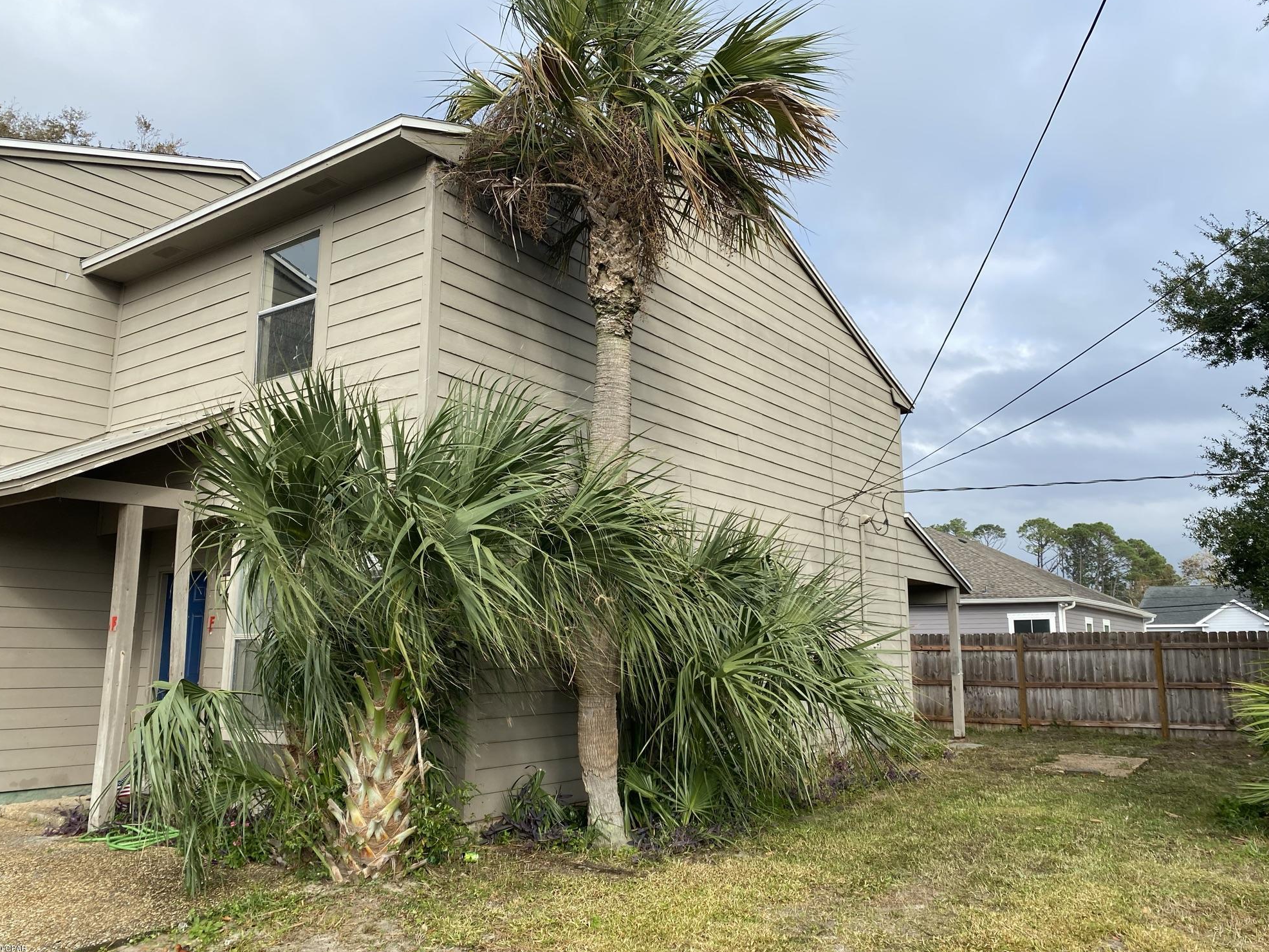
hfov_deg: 65.3
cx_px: 634
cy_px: 487
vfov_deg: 51.4
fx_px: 990
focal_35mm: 27
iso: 32
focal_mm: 4.25
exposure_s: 1/1484
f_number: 1.8
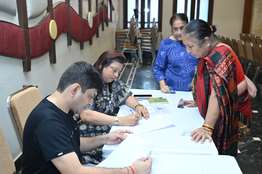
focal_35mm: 37
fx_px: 269
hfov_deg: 51.9
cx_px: 131
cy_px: 87
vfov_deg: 35.9
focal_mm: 37
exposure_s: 1/200
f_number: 4
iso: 1250
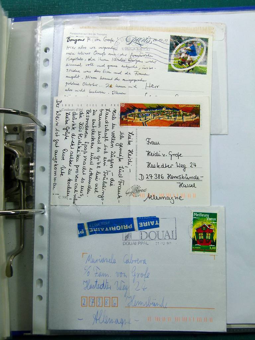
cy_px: 170
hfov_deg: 39.7
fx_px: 354
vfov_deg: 51.4
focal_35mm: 36
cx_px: 128
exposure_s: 1/125
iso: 100
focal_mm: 6.5
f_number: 4
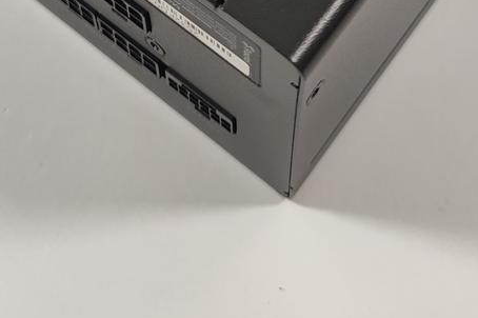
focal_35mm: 86
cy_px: -238
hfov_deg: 23.6
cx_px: 267
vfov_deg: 14.2
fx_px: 1141
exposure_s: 1/100
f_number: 1.85
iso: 72
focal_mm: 6.78
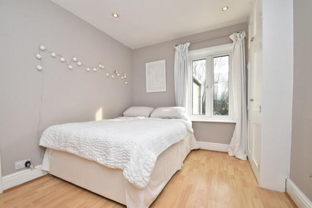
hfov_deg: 100.4
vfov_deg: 77.4
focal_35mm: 15
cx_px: 156
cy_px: 104
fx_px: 130
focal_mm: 10
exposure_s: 1/60
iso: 400
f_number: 9
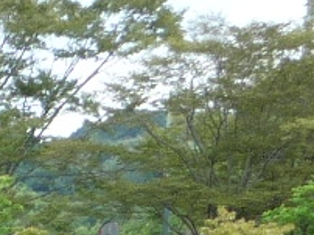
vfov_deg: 5.6
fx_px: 2156
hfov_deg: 7.6
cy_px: 815
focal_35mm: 238
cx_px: -493
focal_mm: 5.2
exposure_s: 1/125
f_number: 4
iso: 100
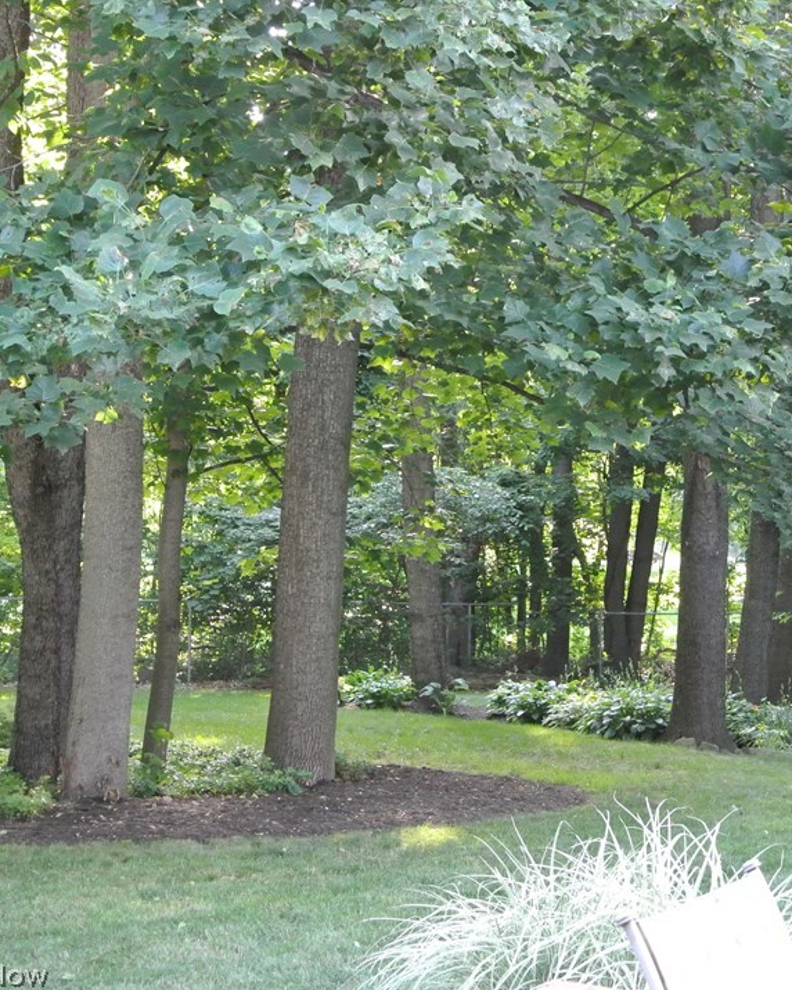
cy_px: 494
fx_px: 1875
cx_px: 656
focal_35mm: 64
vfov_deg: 29.6
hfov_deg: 23.4
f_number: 4.5
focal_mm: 16.9
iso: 800
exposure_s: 1/40
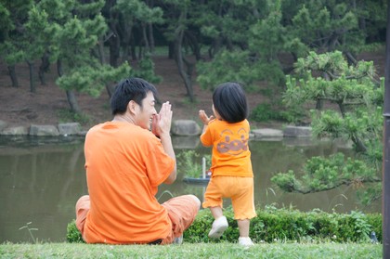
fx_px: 1217
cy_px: 130
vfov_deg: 12.1
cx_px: 195
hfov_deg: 18.2
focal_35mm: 112
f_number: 5.6
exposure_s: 1/160
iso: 800
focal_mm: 75
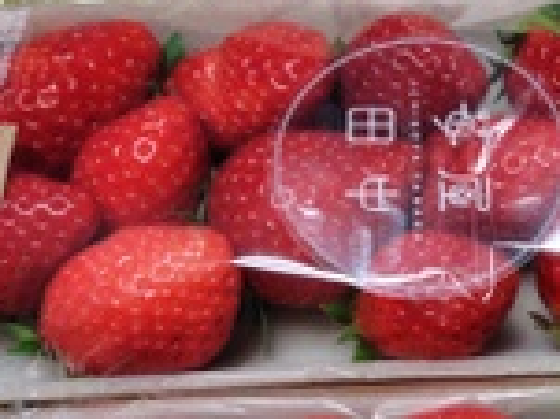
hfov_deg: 24.4
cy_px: 319
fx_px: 1180
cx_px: 660
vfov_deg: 20.0
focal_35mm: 73
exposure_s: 1/60
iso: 200
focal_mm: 5.6
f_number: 1.9
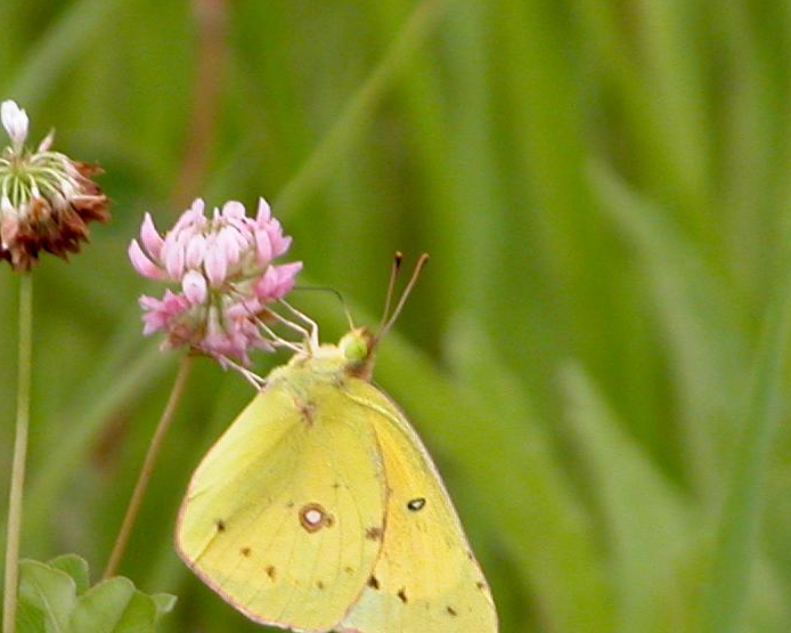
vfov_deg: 3.1
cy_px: 469
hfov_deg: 3.8
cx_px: 176
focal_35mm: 504
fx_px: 11797
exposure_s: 1/567
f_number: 4.2
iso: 100
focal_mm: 71.2
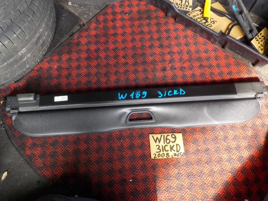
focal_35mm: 30
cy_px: 100
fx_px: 232
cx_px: 134
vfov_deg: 46.8
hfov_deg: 60.0
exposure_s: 1/30
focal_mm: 4.1
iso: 160
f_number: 3.3
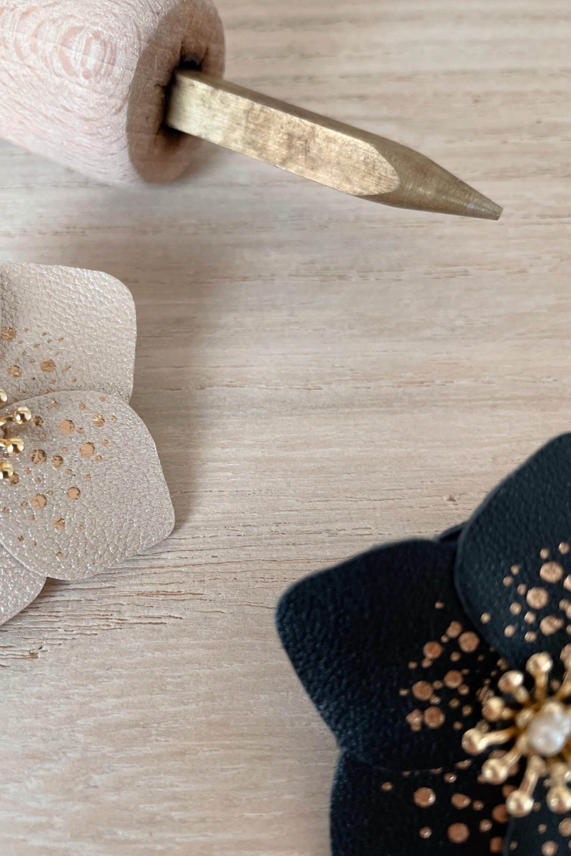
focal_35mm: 28
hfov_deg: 46.3
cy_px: 438
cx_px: 245
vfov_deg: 65.5
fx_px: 666
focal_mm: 4.2
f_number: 1.6
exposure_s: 1/50
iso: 125
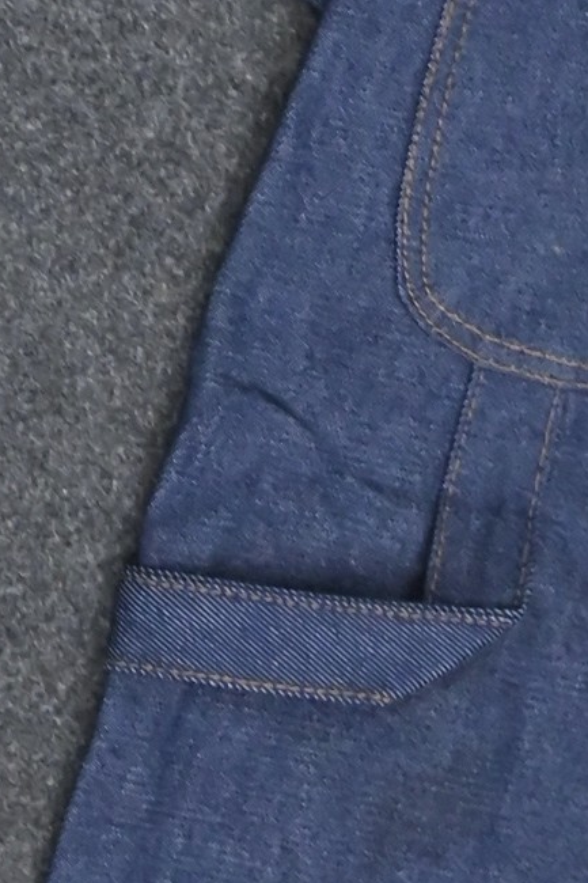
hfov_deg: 5.7
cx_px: 288
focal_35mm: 243
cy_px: -372
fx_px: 5956
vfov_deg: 8.3
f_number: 4
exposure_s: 1/100
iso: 1600
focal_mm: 35
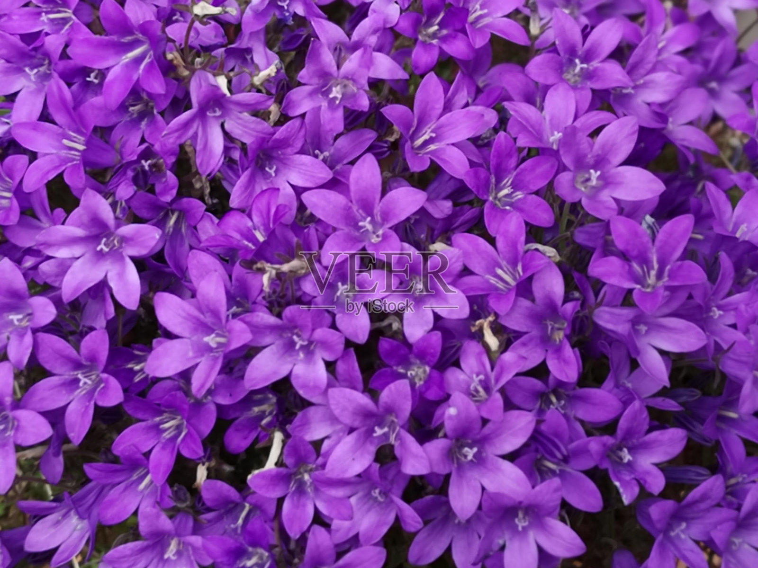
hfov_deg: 35.5
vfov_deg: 27.0
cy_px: 284
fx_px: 1182
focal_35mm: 54
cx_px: 379
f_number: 4
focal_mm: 3.95
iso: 50
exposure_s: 1/810
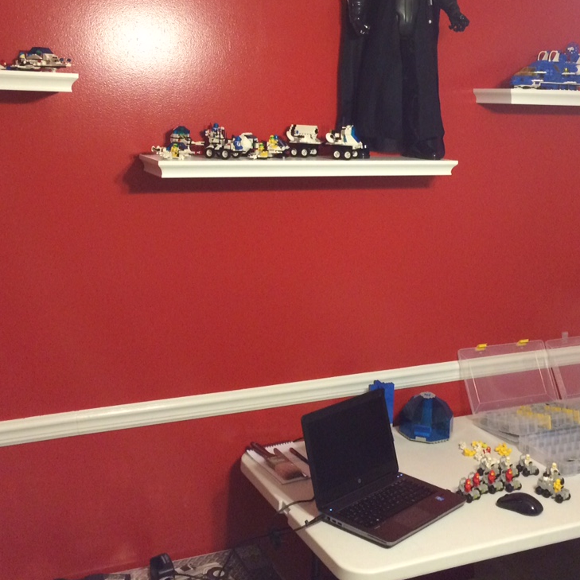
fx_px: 853
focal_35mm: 45
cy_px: 200
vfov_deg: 37.2
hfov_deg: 37.5
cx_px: 331
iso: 250
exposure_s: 1/24
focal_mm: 4.15
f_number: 2.2
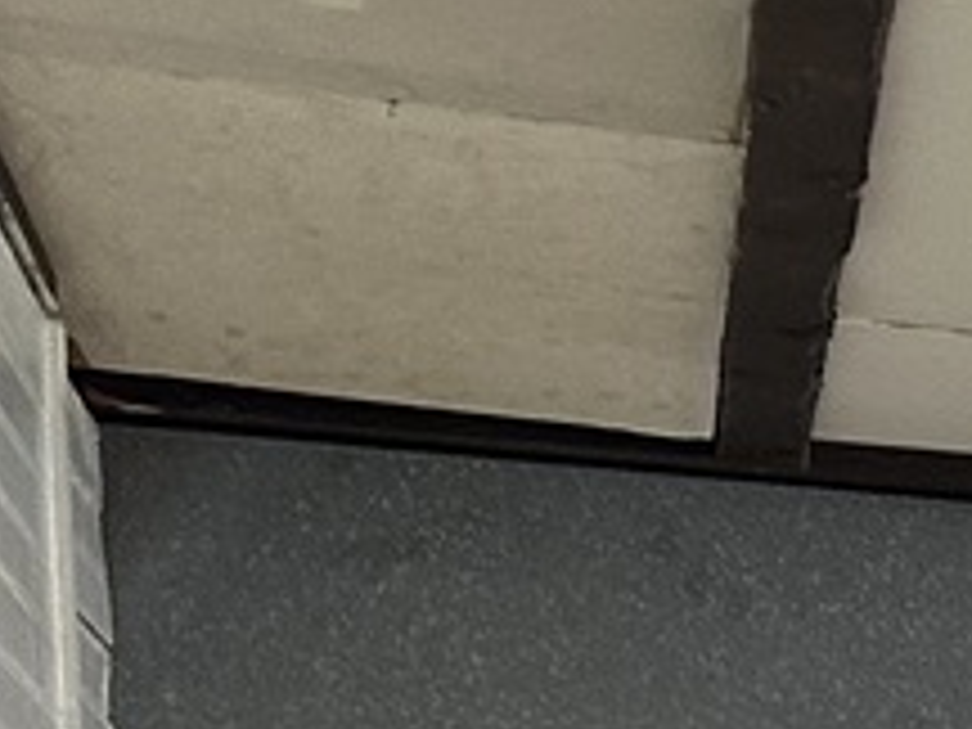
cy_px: 1836
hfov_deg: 9.0
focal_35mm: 160
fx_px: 4493
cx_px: 3236
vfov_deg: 8.4
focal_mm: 6.86
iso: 160
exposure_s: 1/60
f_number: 1.78
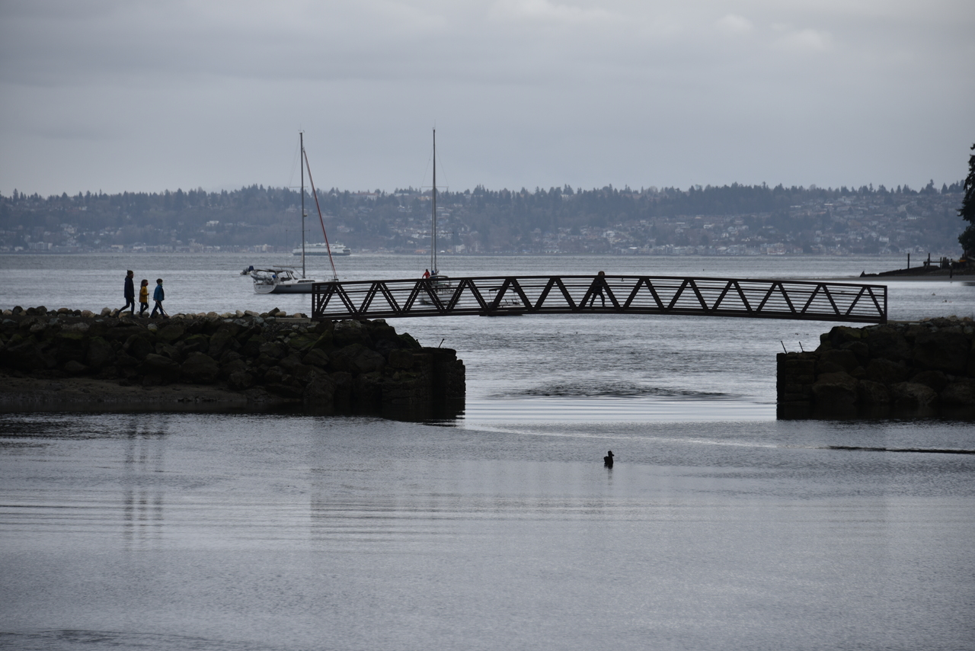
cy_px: 326
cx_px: 488
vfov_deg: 7.6
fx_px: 4876
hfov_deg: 11.4
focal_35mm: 180
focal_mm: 180
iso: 100
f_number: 6.3
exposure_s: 1/400
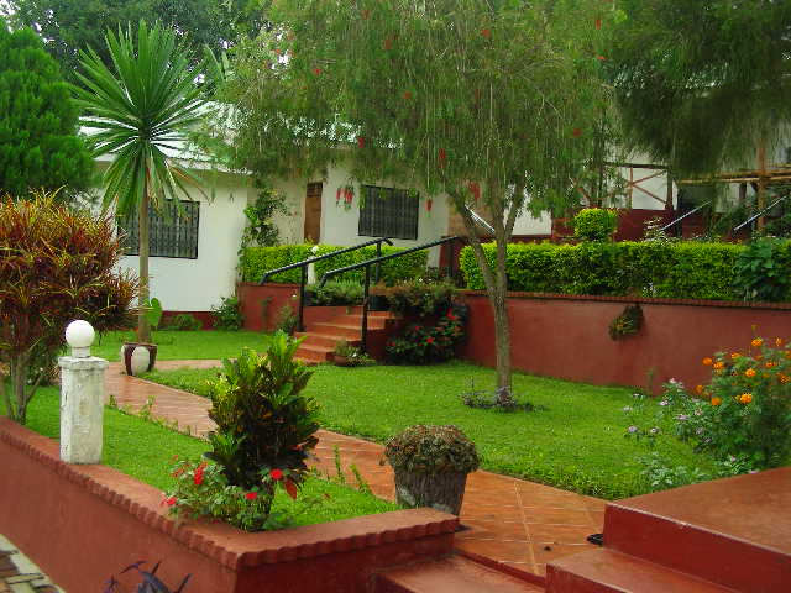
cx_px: 396
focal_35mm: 38
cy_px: 296
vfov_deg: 37.7
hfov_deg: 49.0
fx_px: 868
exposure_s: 1/111
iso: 50
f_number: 3.5
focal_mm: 6.3
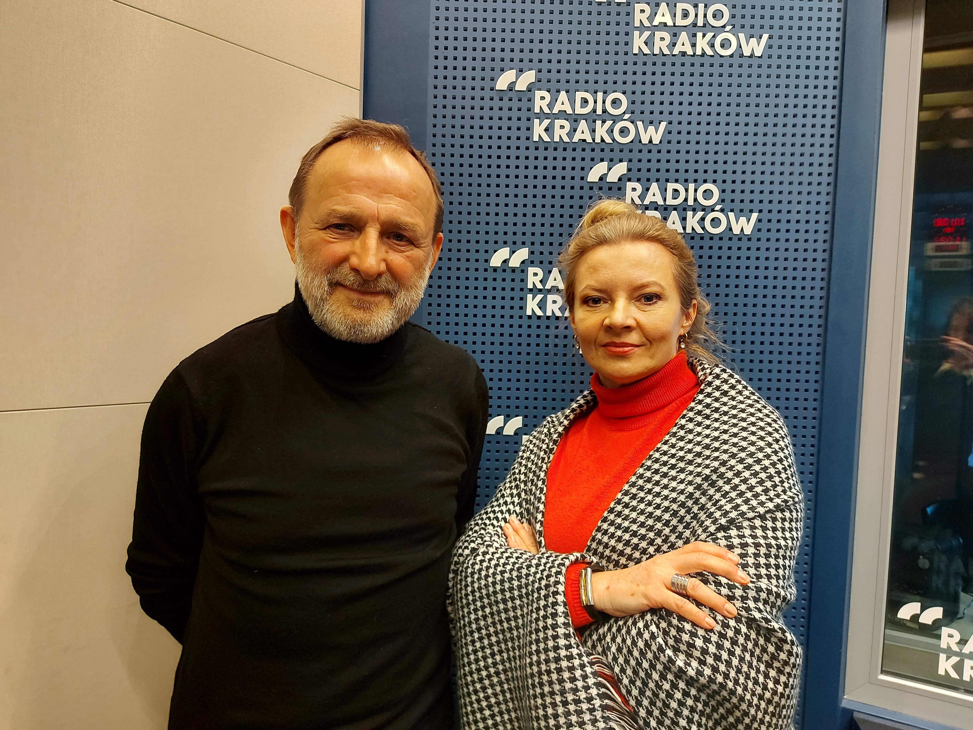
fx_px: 675
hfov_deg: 71.6
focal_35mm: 24
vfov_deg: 56.8
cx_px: 486
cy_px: 365
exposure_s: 1/33
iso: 250
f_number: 1.8
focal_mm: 5.23
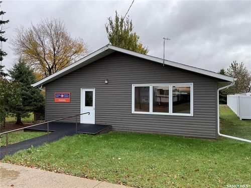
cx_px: 126
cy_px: 94
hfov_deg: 61.7
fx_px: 210
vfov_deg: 48.2
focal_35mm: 29
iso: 16
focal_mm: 3
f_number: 1.8
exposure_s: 1/719
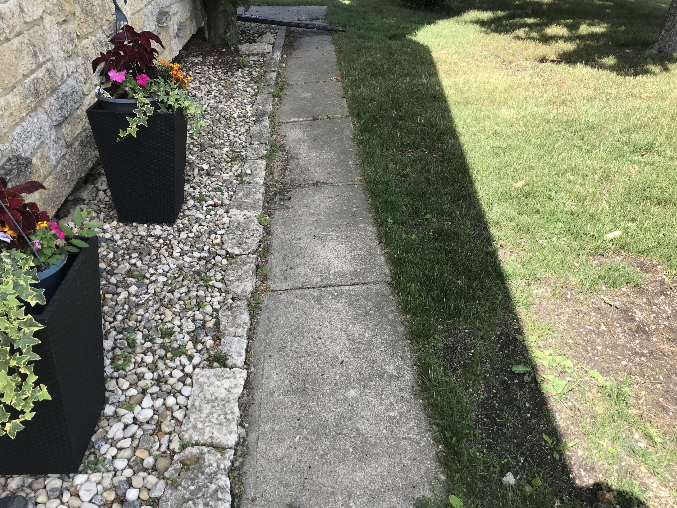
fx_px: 548
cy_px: 254
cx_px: 338
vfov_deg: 49.7
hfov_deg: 63.4
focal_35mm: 28
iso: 20
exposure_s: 1/714
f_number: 1.8
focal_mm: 3.99
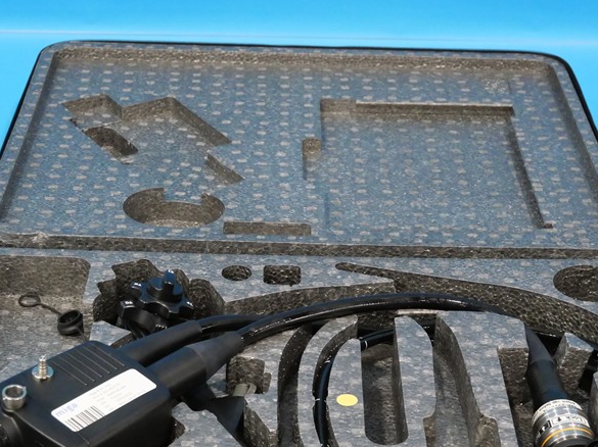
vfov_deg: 18.9
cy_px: 371
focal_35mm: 77
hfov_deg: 25.3
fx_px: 1329
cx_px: 312
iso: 2500
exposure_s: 1/60
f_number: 4.2
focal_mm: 22
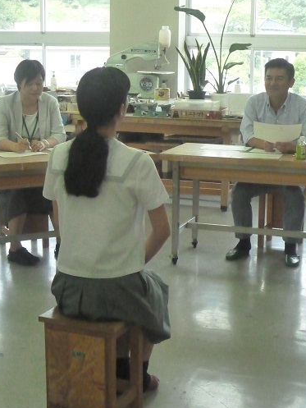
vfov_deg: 30.7
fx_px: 742
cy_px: 232
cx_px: 168
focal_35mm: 63
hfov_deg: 23.3
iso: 1600
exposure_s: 1/320
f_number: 3.9
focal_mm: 8.3
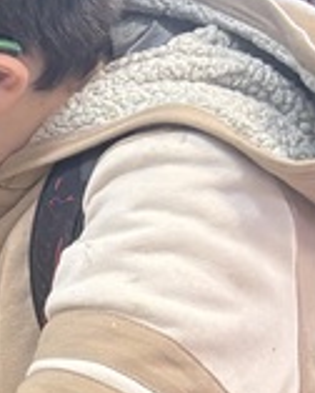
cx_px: -645
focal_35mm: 165
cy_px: 408
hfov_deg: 8.0
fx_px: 1919
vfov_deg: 11.5
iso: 160
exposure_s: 1/60
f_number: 1.6
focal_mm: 5.96
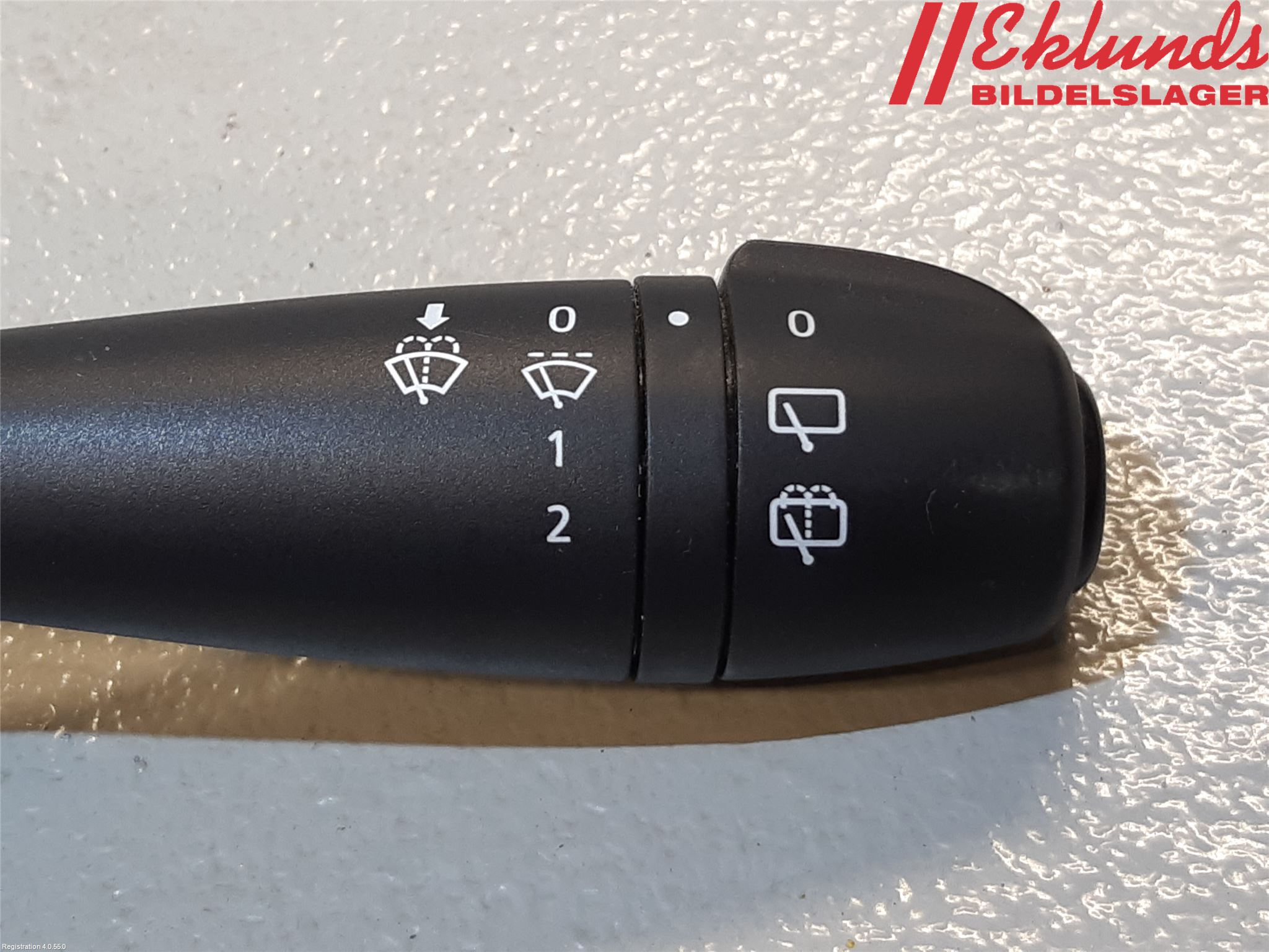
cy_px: 476
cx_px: 634
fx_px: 953
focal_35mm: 26
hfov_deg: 67.3
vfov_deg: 53.1
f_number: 1.7
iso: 64
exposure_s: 1/50
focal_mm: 3.93
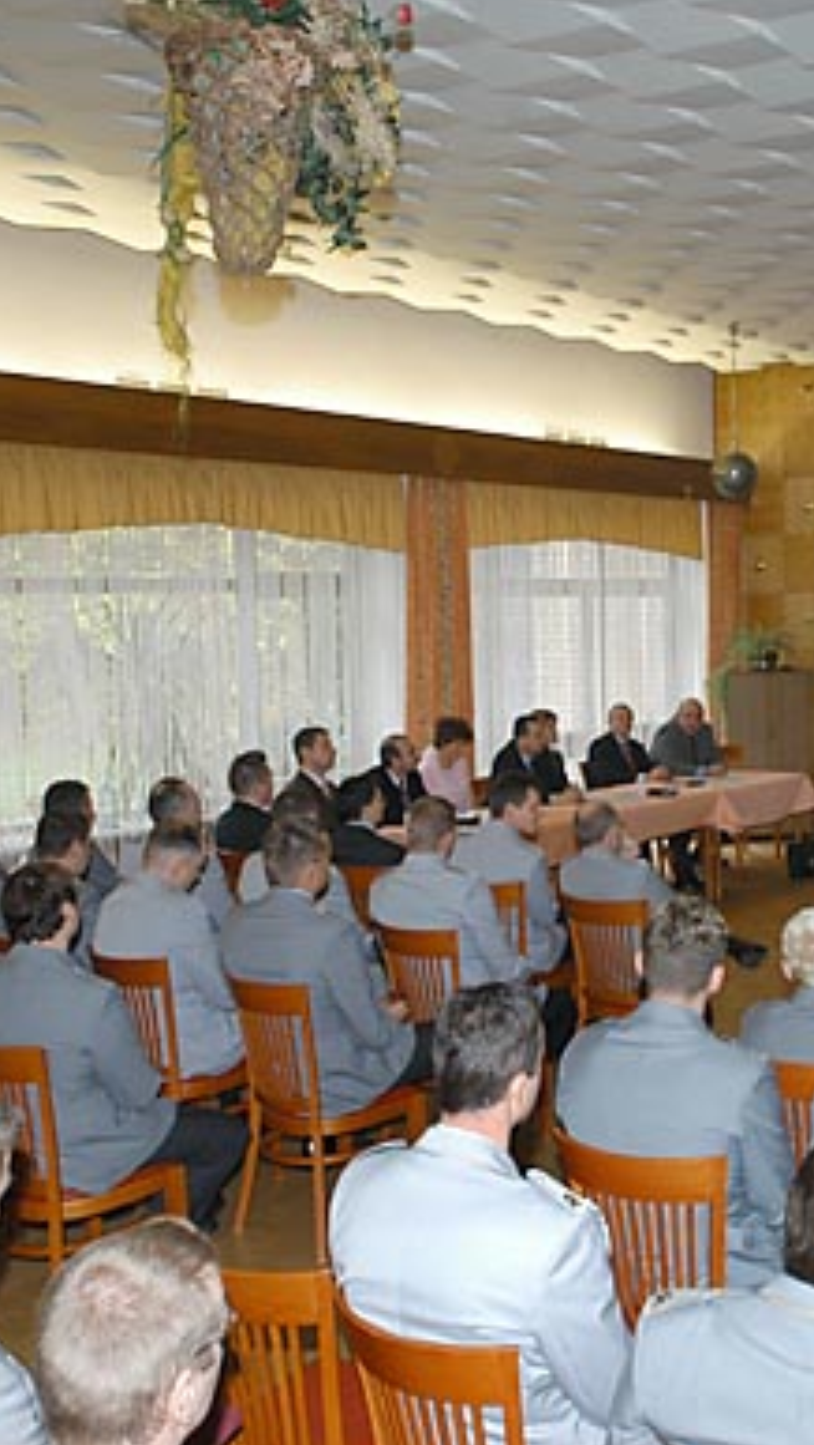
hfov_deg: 27.7
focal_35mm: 41
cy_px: 728
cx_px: 786
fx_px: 1564
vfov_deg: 49.6
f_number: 5.6
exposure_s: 1/30
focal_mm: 17
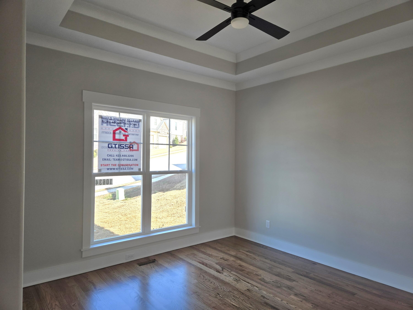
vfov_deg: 58.9
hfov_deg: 73.9
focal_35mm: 23
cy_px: 155
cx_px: 206
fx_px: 274
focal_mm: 5.4
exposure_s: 1/196
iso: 25
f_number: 1.8
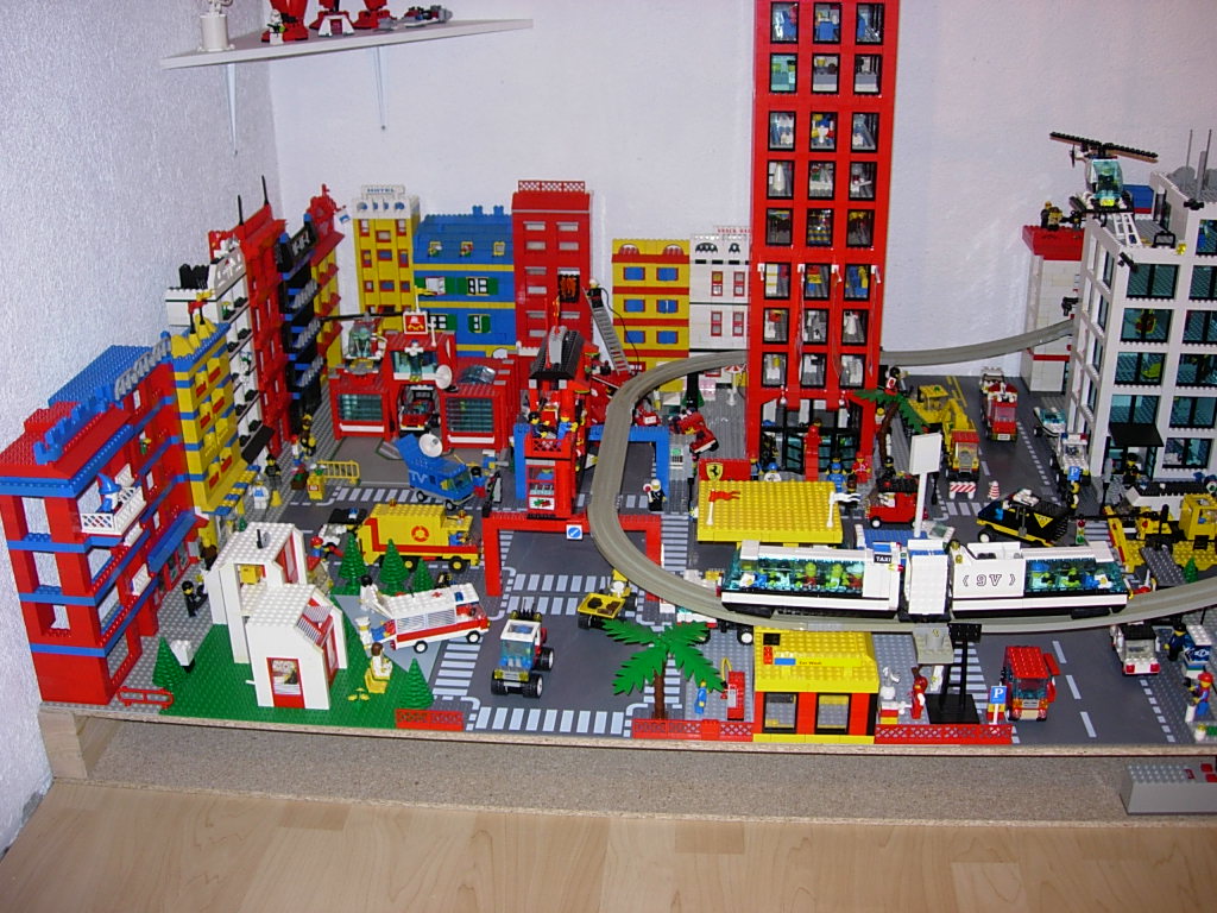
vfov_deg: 37.7
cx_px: 608
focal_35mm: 38
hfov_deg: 49.0
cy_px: 456
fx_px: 1336
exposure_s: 1/64
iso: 79
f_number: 2.8
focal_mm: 7.8
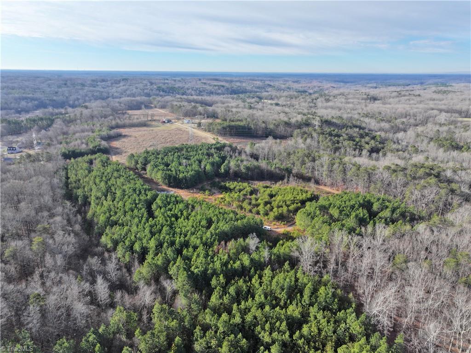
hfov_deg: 71.6
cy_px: 176
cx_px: 236
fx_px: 326
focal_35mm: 24
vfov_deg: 56.8
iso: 410
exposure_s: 1/1250
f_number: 2.8
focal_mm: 12.29
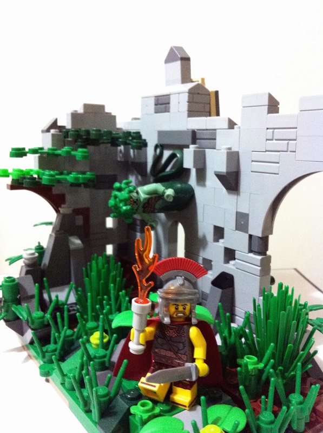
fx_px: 437
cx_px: 162
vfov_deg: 52.7
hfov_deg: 40.6
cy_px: 216
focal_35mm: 35
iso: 500
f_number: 2.8
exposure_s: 1/15
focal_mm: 3.85
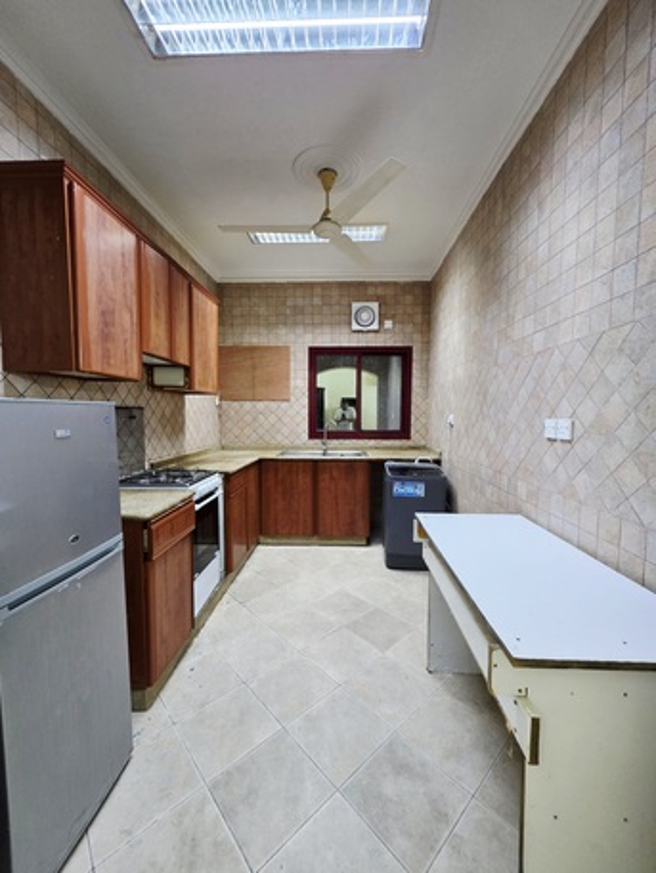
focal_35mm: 13
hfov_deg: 89.9
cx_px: 328
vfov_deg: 106.2
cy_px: 436
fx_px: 328
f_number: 1.9
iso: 400
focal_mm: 2.2
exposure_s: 1/50.3
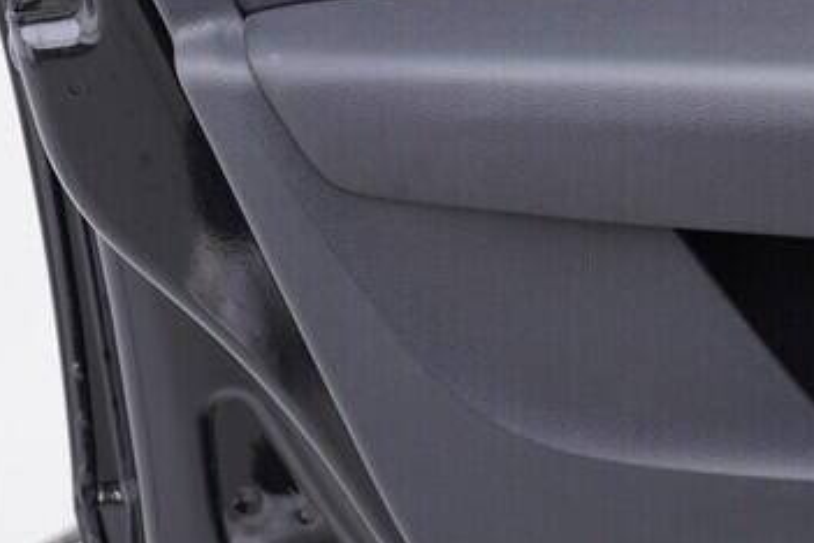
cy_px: 61
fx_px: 2374
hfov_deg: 18.3
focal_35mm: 105
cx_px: 1025
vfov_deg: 12.9
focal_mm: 24
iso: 125
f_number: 2.8
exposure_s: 1/40
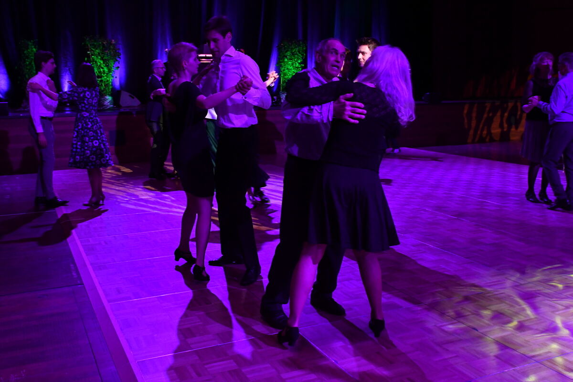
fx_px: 573
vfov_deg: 36.9
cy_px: 191
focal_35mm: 36
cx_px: 286
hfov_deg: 53.1
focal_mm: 24
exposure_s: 1/100
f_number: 5
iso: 2500
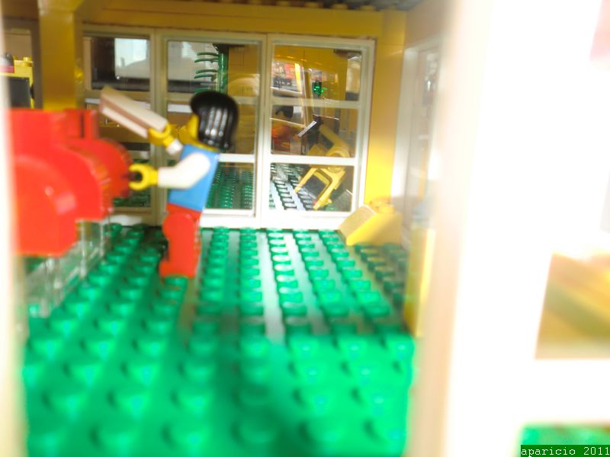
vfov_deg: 45.4
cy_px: 228
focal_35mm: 31
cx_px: 305
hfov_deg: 58.4
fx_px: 546
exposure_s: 1/60
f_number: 2.8
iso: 100
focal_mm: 5.58
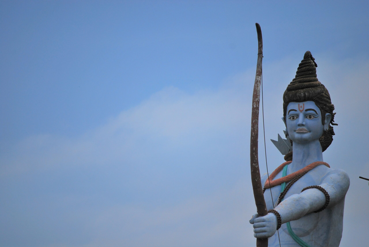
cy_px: 124
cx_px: 184
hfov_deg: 6.9
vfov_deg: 4.6
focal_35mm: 300
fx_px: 3079
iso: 180
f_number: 5.6
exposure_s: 1/4000
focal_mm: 200
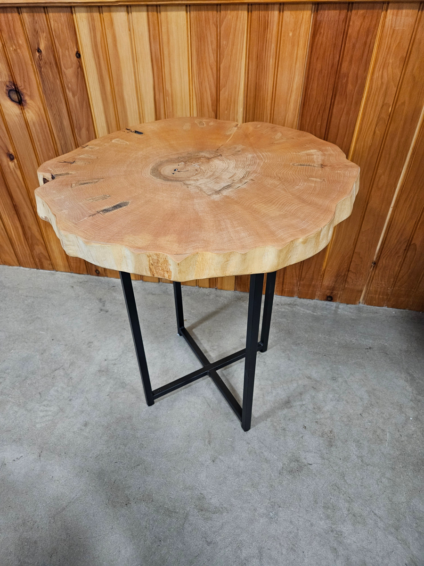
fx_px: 376
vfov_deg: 73.9
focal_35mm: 23
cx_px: 212
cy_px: 283
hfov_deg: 58.9
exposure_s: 1/30
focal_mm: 5.4
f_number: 1.8
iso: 500
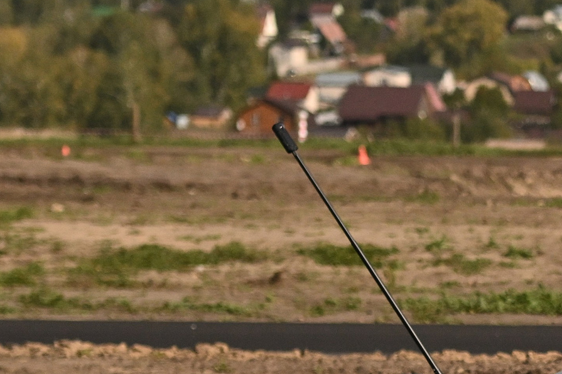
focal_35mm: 369
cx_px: 794
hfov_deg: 5.5
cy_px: 335
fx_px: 5758
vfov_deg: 3.7
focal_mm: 86
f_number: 2.8
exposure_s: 1/32000
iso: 1100
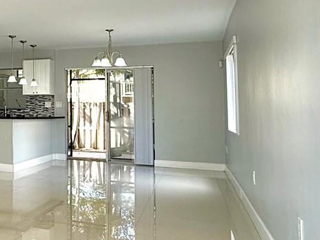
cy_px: 82
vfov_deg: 30.1
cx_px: -32
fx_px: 444
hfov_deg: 34.3
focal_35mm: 48
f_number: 2.2
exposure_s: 1/161
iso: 64
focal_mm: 2.22
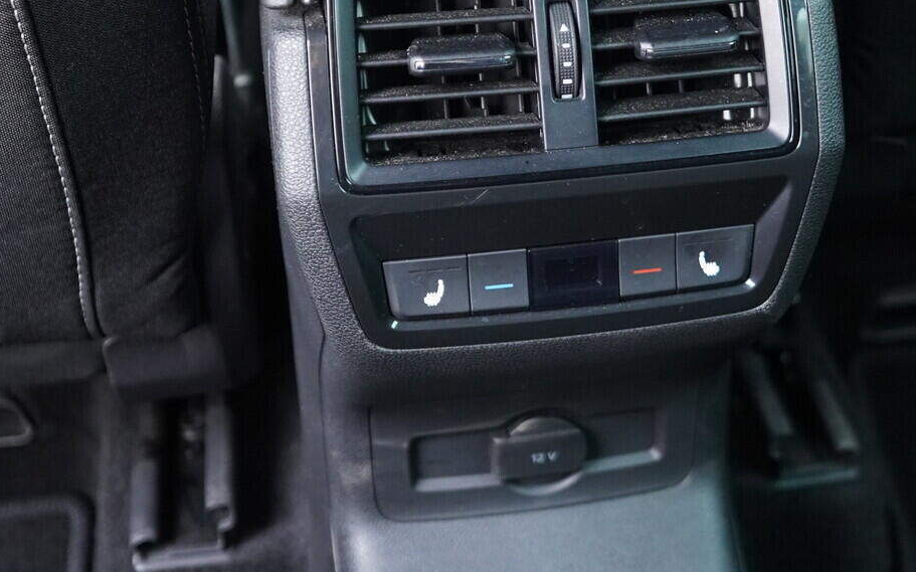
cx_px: 538
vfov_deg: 22.3
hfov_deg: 35.0
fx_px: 1448
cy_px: 192
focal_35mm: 58
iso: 2000
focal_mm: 24
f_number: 2.8
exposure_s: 1/40
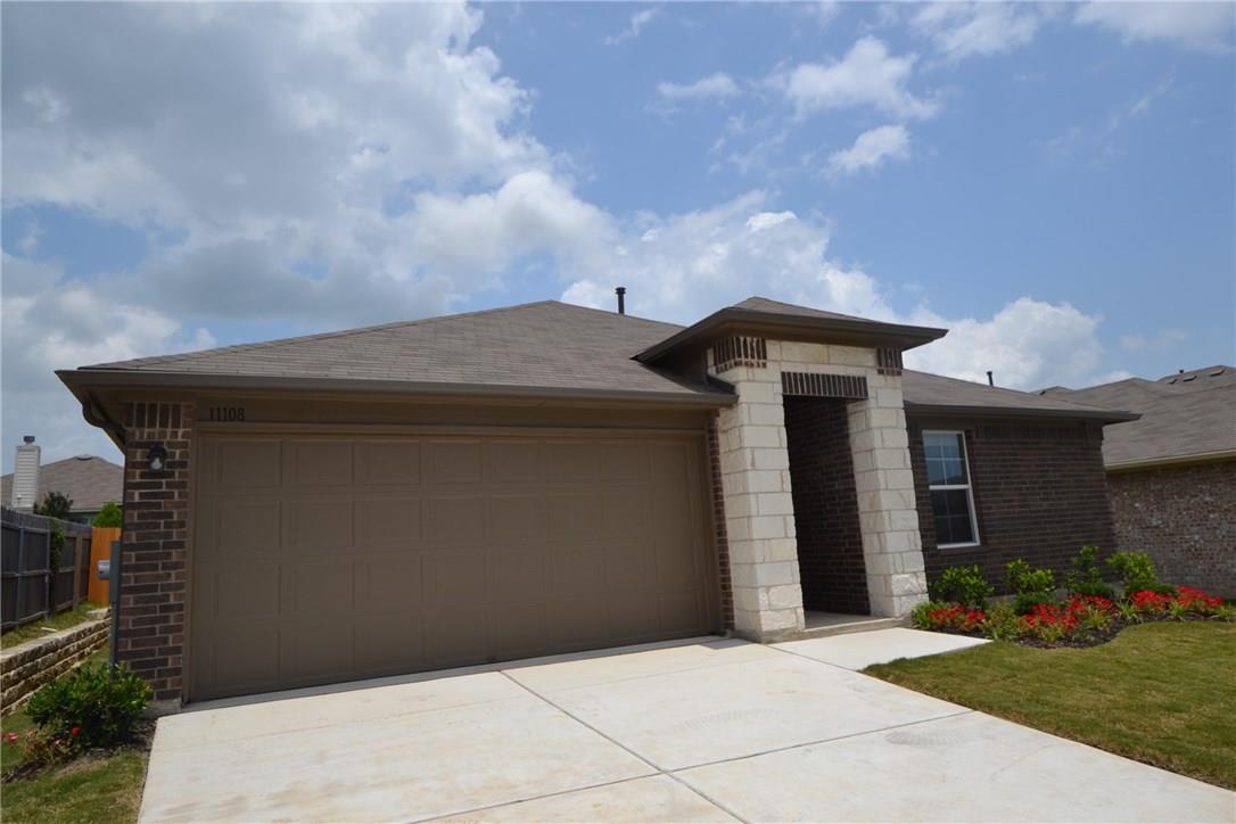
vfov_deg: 56.1
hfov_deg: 77.3
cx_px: 618
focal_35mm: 22
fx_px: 772
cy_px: 412
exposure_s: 1/400
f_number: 8
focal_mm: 15
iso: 100
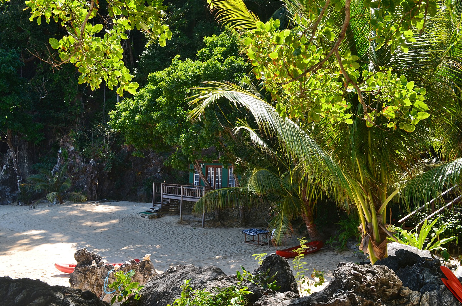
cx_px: 231
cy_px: 153
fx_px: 461
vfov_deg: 36.7
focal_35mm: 36
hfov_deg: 53.2
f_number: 10
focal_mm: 24
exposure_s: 1/80
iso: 200
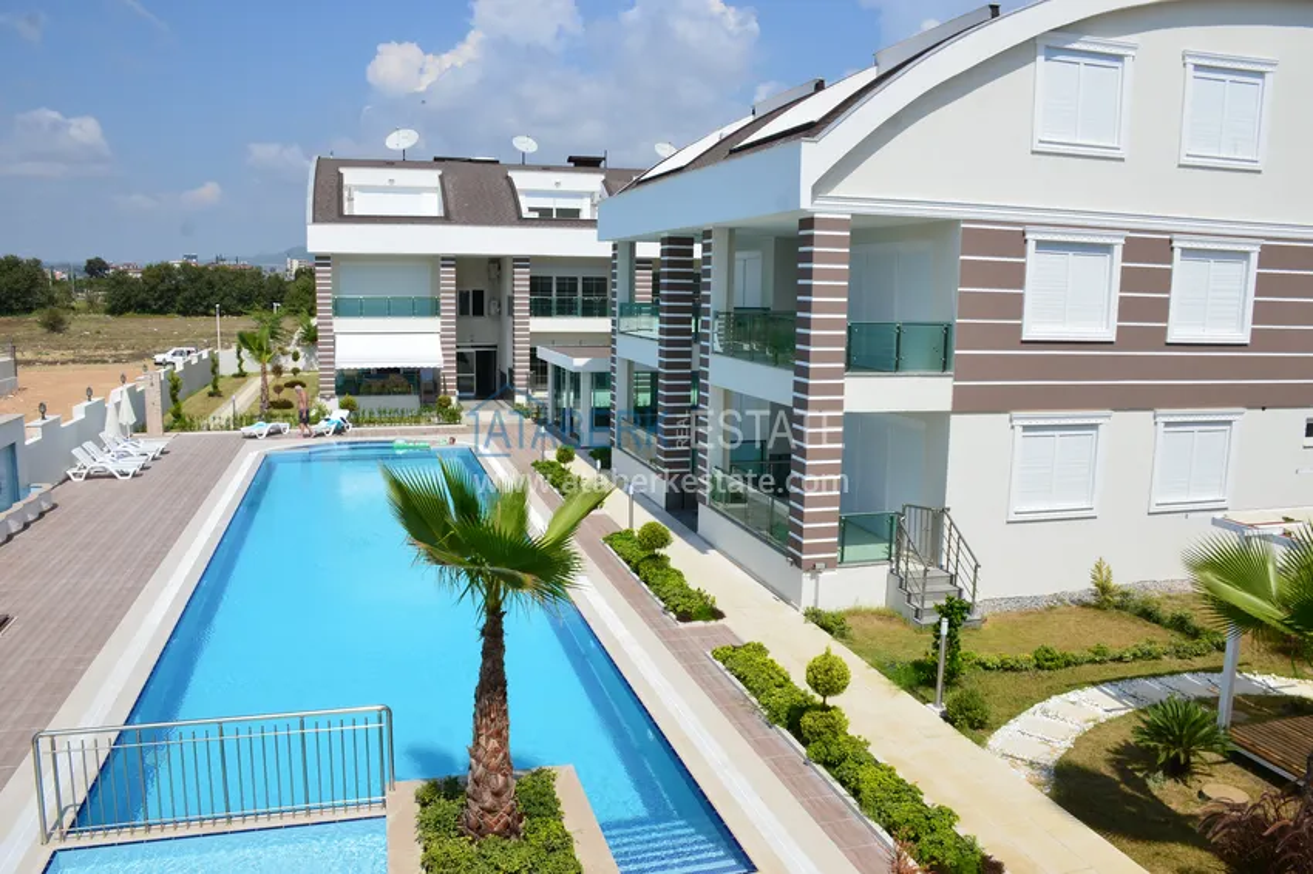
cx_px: 656
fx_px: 984
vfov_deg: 47.9
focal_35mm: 27
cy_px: 437
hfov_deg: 67.4
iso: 250
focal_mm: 18
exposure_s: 1/500
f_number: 11
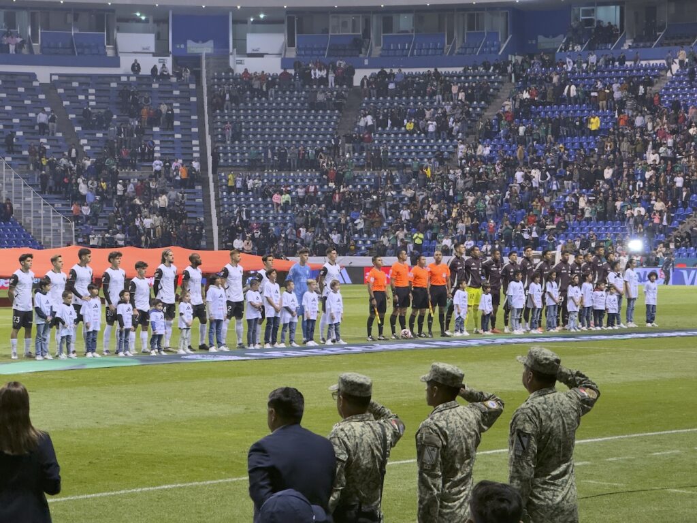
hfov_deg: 16.4
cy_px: 262
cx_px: 348
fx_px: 2416
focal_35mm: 120
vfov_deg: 12.3
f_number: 2.8
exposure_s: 1/60
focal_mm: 15.66
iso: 400
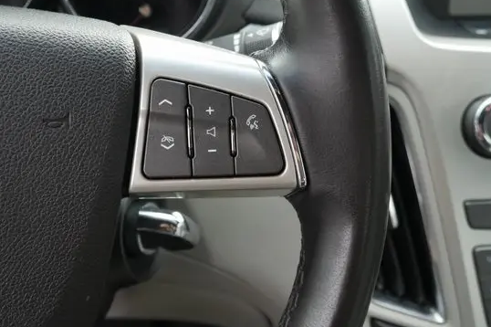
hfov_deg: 35.0
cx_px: 204
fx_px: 777
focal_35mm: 57
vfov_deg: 23.7
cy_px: 126
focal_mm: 23
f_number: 5.1
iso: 320
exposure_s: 1/60
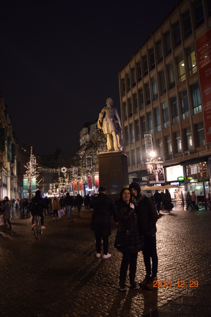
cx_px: 106
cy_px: 158
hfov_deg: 41.7
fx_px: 277
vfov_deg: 59.5
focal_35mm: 32
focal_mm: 21
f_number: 3.8
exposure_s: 1/60
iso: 2000
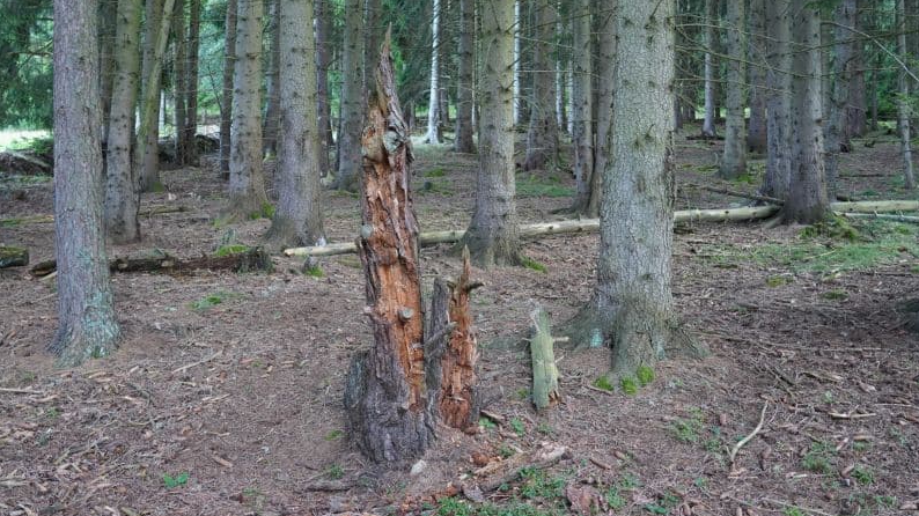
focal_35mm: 38
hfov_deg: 52.8
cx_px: 461
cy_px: 268
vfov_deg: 31.2
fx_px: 926
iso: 1600
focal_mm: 24
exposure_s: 1/40
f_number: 4
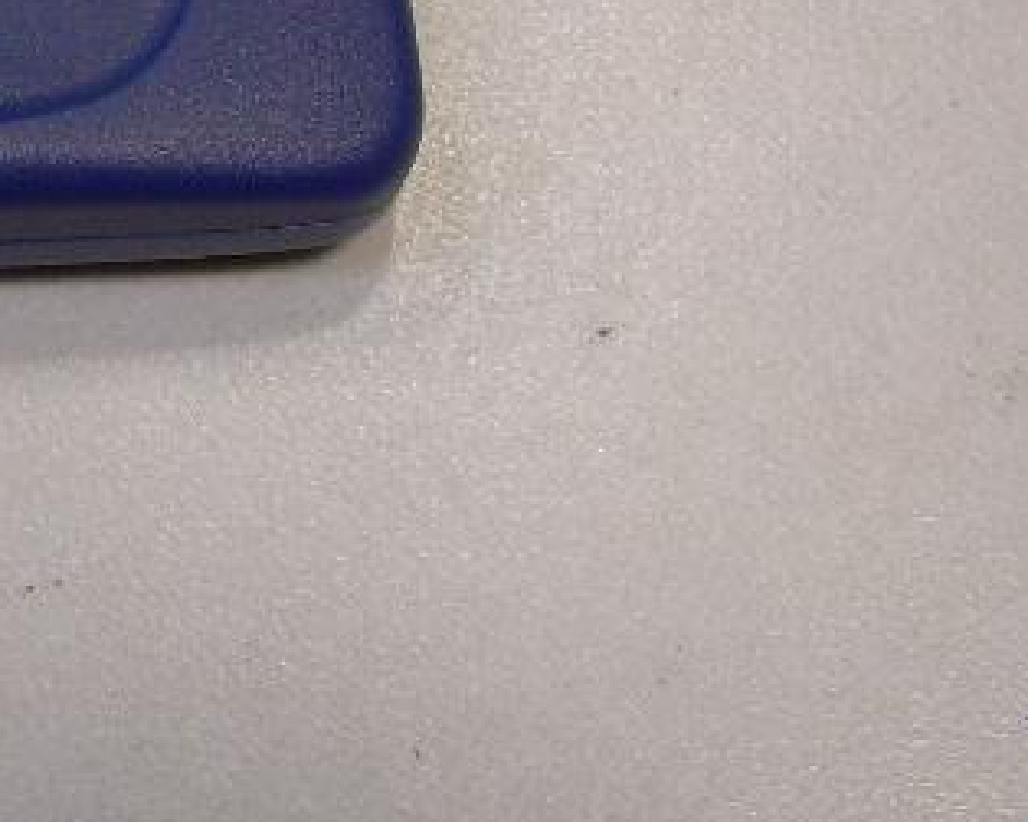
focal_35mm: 121
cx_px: -82
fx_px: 3680
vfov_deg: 12.6
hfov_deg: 15.5
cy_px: -20
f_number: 2.8
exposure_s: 1/46.2
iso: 50
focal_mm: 6.3
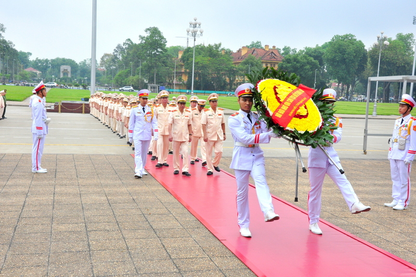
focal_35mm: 48
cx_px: 208
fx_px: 554
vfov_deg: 28.0
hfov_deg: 41.1
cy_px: 138
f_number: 9
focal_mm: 32
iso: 640
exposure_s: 1/160
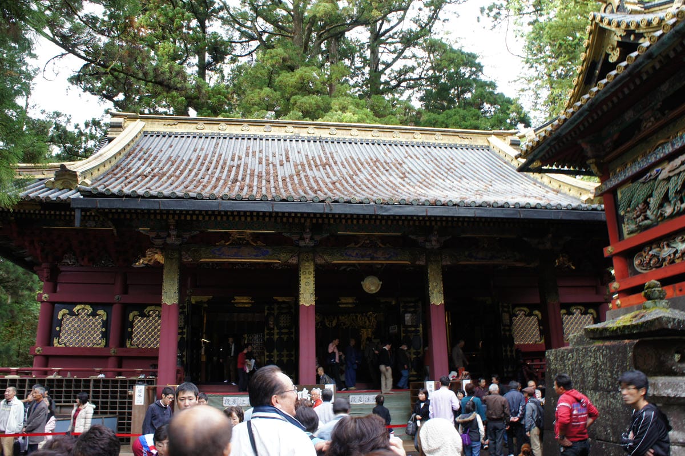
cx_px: 342
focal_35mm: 27
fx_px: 514
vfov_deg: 47.9
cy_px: 228
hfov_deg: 67.4
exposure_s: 1/30
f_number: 7.1
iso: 320
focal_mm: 18
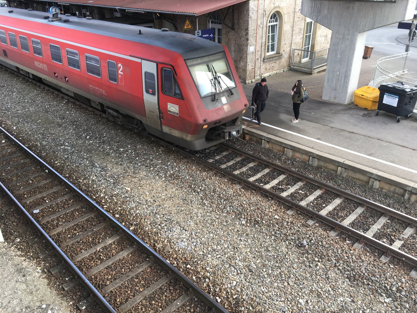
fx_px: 349
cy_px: 156
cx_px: 208
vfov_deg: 48.2
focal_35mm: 29
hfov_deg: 61.7
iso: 25
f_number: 2.2
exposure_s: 1/104
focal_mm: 4.15
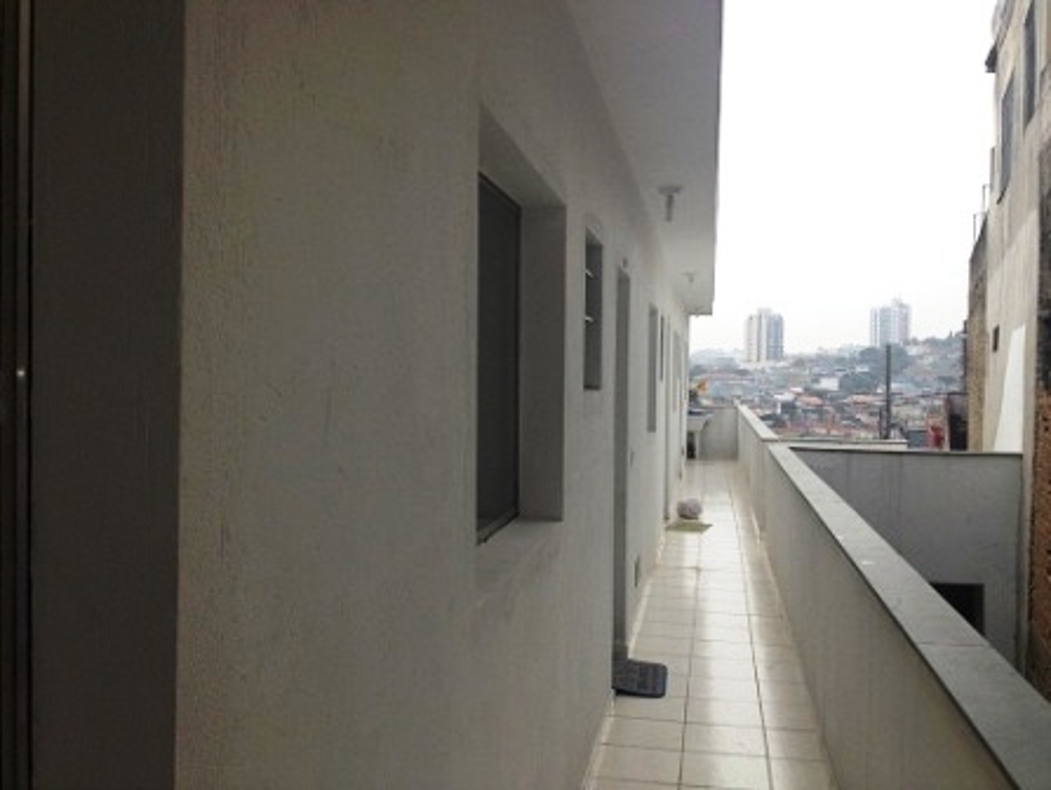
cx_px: 526
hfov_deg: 52.6
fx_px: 1064
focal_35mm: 35
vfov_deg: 40.8
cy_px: 395
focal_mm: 4.28
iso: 80
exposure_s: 1/1126
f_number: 2.4
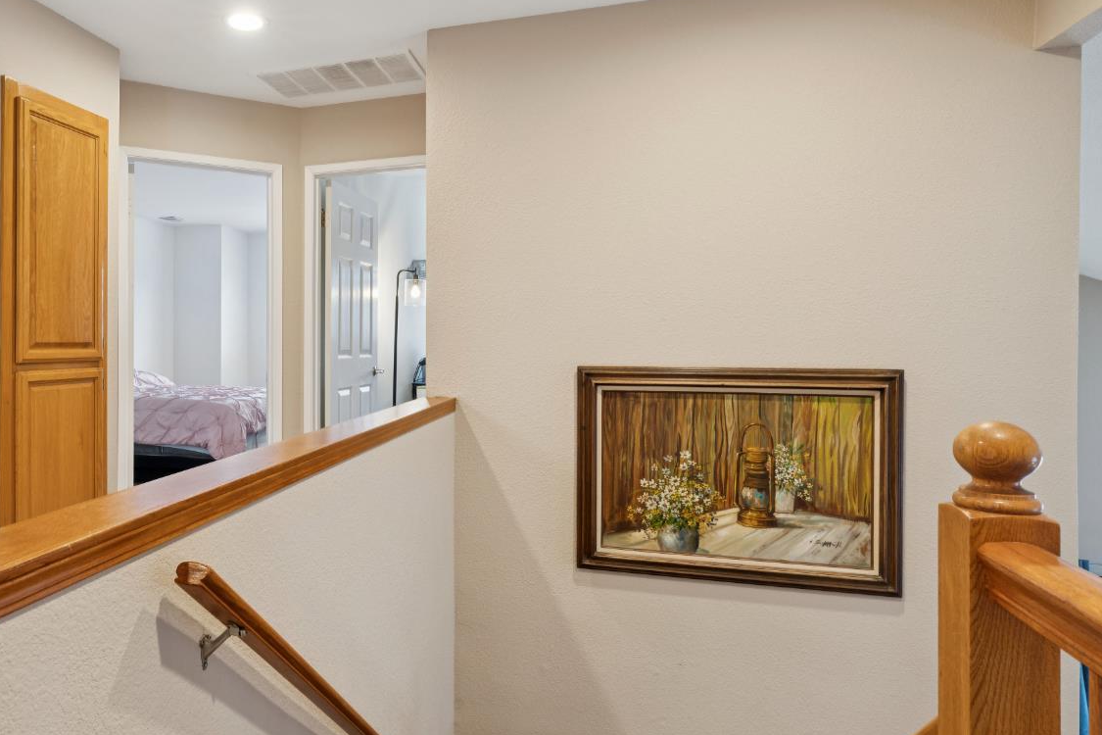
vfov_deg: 53.1
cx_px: 380
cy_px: 341
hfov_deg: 71.9
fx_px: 735
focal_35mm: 24
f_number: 11
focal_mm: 18
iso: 320
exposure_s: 1/3.33
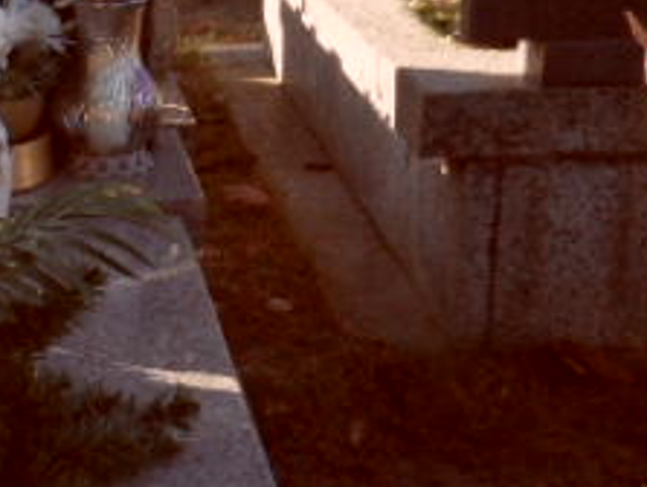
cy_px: 429
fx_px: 2059
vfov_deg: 13.4
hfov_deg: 16.8
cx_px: -194
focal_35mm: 110
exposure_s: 1/250
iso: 80
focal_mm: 3.9
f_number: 3.2
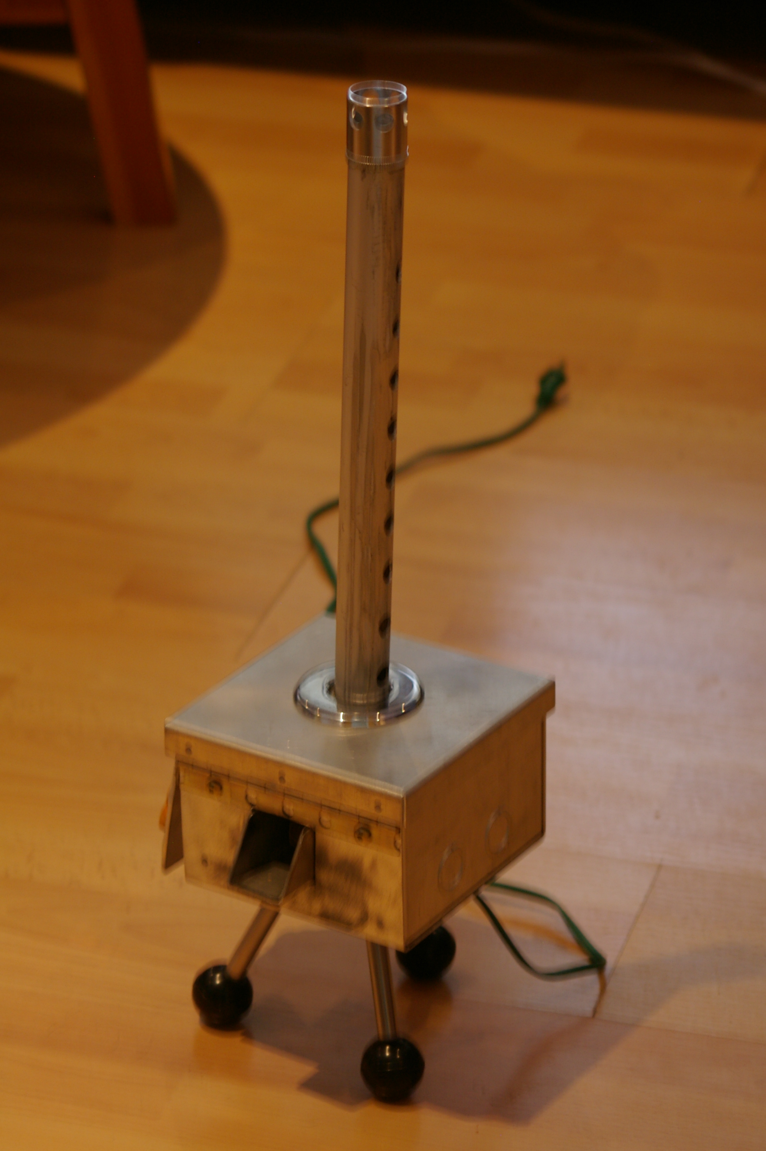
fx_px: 4077
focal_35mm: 128
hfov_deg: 10.7
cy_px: 576
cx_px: 383
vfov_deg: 16.1
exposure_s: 1/15
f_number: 4.5
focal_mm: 85
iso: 400
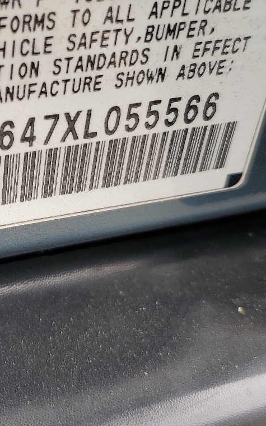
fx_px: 673
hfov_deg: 21.7
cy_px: 136
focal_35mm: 58
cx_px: 11
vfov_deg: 34.7
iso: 50
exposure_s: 1/233
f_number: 1.5
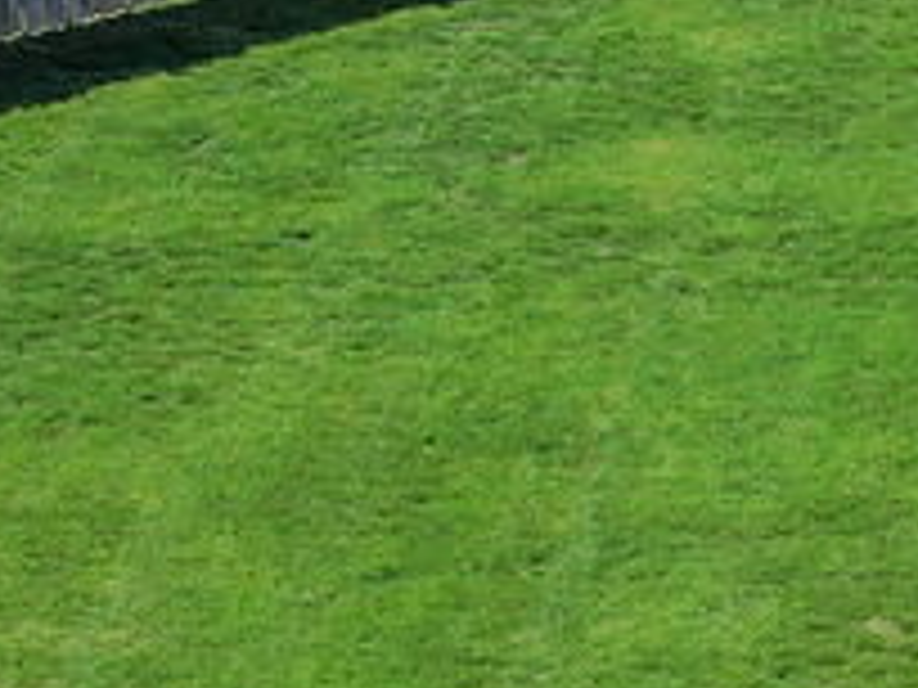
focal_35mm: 168
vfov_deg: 8.8
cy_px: 769
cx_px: 1508
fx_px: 4455
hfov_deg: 11.2
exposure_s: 1/640
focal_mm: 8.38
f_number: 2.8
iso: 100
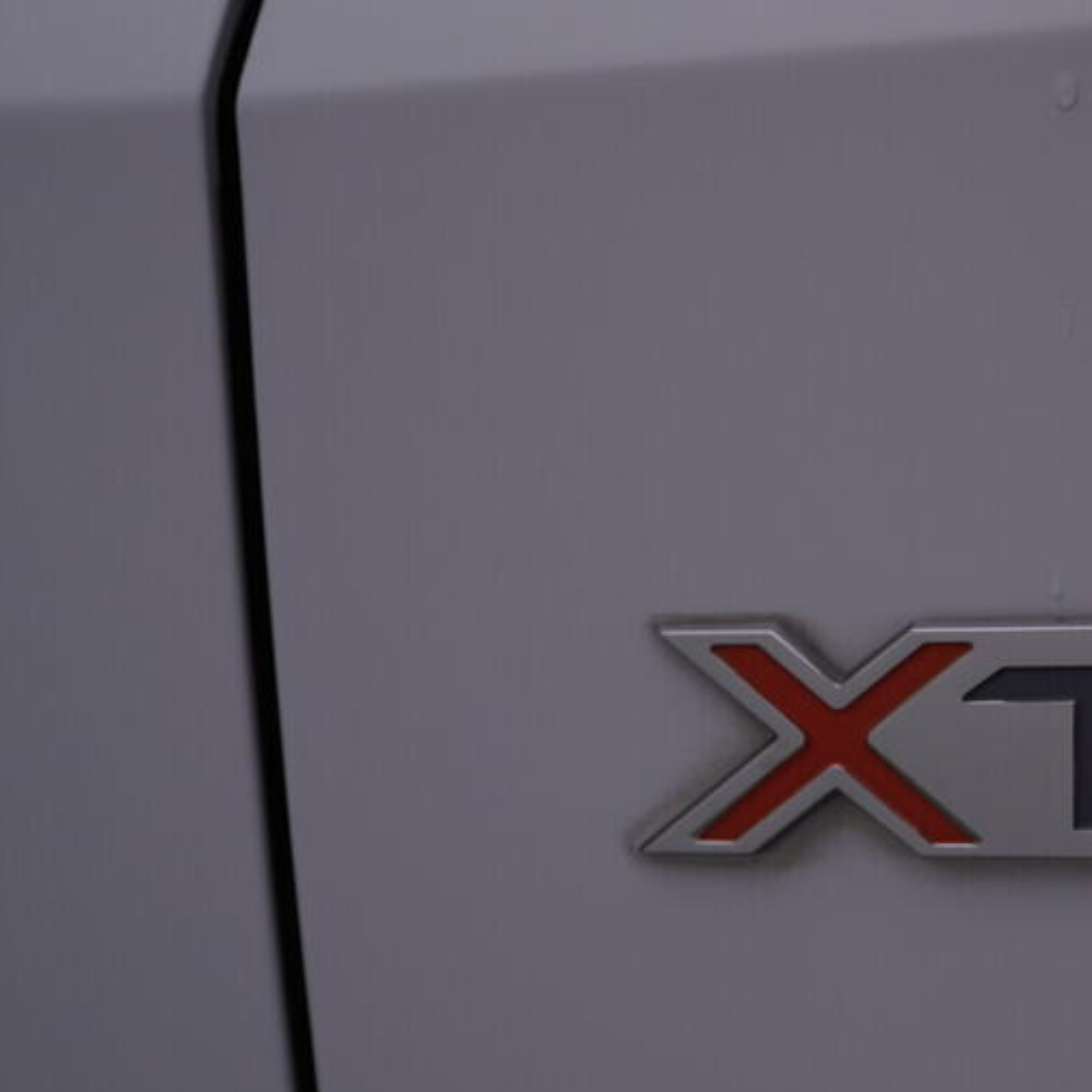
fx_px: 2213
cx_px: 1094
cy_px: 687
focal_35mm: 62
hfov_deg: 26.3
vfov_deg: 27.6
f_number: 5.6
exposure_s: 1/160
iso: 125
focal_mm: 24
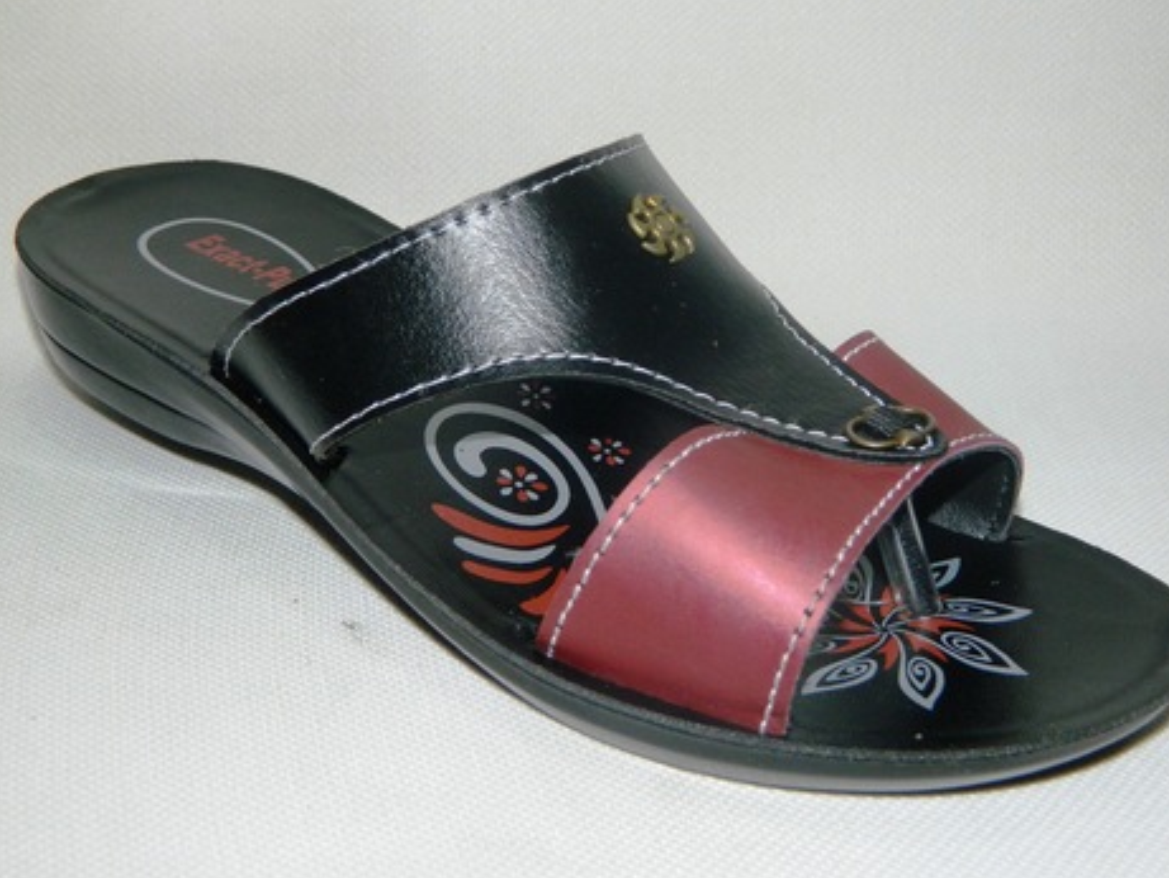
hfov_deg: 37.5
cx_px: 621
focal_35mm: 51
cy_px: 428
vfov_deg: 28.6
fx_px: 1723
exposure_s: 1/50
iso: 200
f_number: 10.2
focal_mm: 8.4
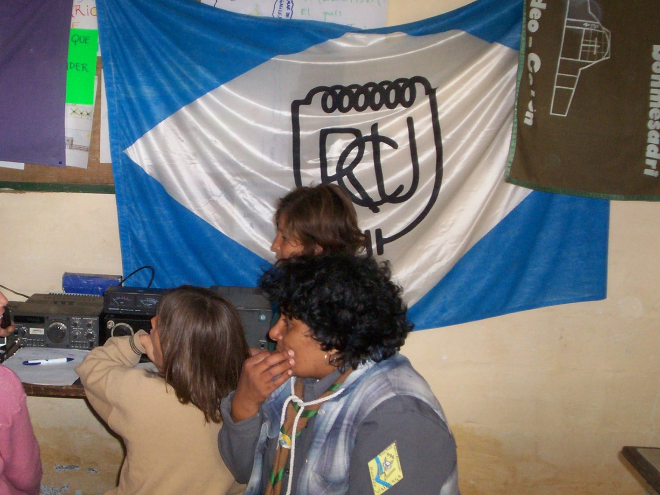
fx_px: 972
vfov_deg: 28.6
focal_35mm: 51
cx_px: 240
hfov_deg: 37.2
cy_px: 246
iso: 140
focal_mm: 5.9
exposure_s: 1/64
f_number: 4.5
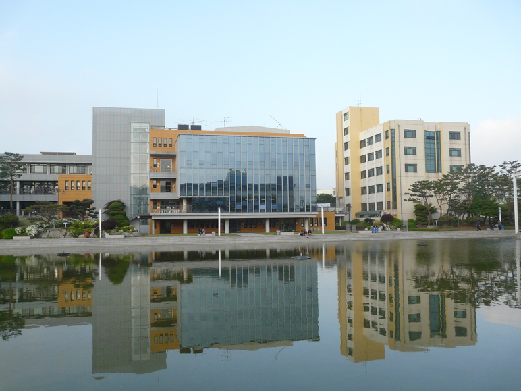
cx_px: 254
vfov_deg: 48.2
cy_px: 199
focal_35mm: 29
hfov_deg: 61.7
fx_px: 436
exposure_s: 1/500
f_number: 2.8
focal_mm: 4.6
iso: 200
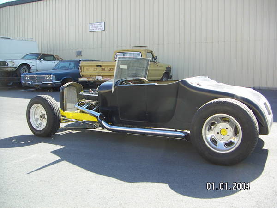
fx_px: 288
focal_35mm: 36
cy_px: 104
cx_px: 138
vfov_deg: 39.7
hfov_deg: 51.4
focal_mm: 4.7
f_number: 2.8
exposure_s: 1/250
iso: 50
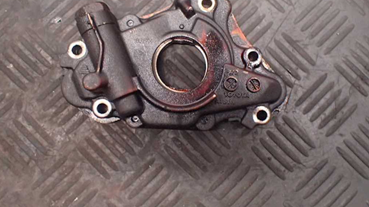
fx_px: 323
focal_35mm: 33
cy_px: 76
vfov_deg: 35.4
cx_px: 183
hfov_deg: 59.5
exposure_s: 1/60
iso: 800
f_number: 2.3
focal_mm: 5.5
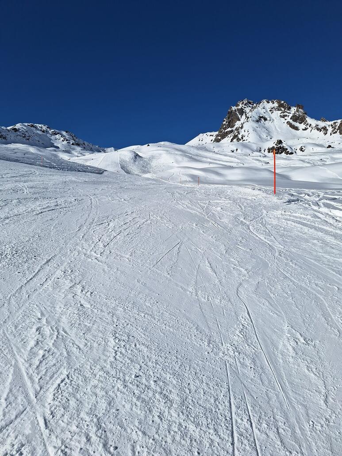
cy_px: 228
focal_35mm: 23
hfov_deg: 58.9
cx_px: 171
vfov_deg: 73.9
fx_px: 303
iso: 40
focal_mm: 5.54
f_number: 1.8
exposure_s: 1/7463
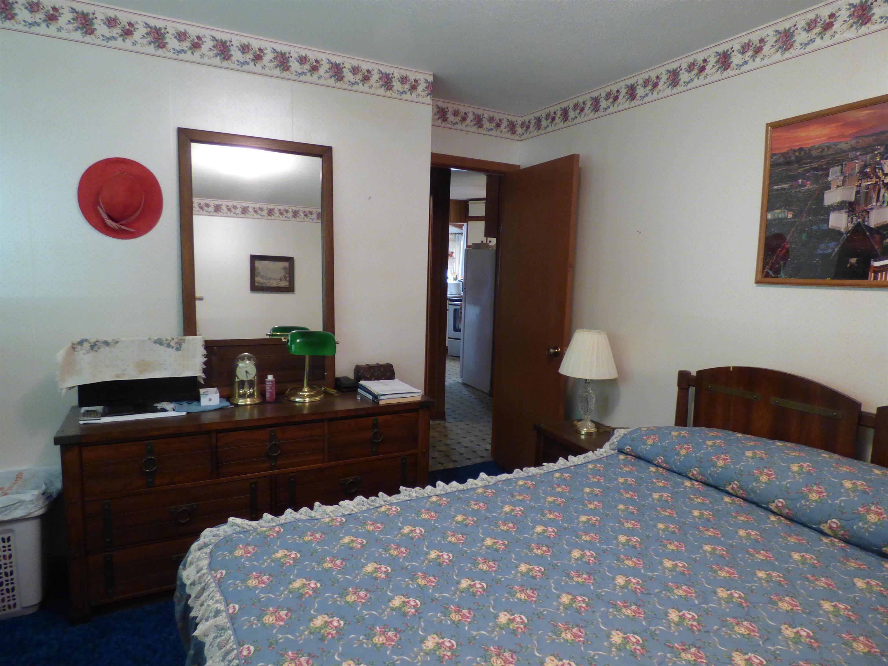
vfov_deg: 66.0
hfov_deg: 81.7
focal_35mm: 20
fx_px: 513
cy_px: 333
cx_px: 444
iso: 400
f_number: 2.8
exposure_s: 1/10
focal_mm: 3.58
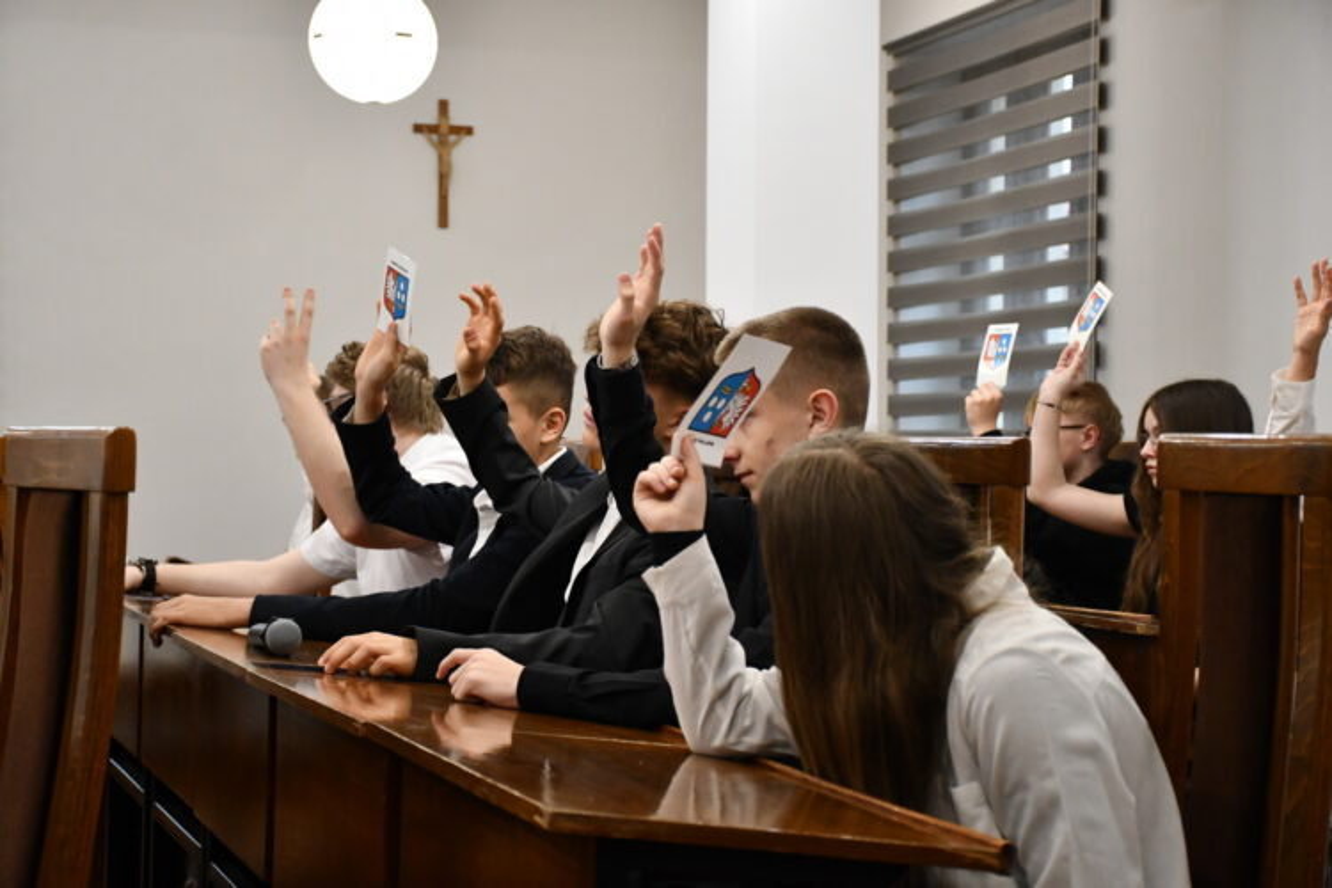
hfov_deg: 30.1
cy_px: 444
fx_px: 2479
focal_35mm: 67
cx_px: 666
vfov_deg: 20.3
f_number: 4.5
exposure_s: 1/125
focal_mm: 45
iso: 2800
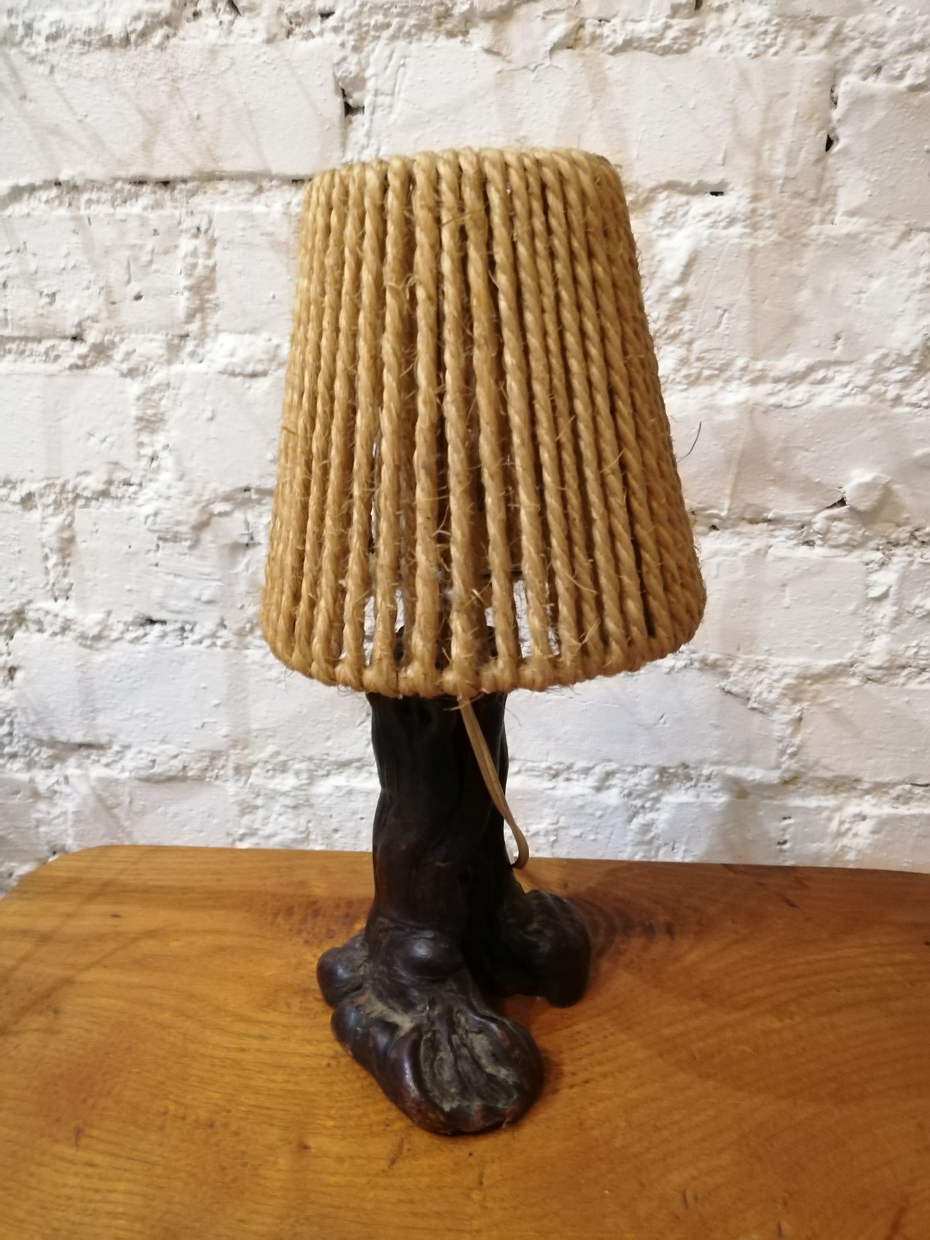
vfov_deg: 67.3
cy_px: 620
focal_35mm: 26
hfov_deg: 53.1
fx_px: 931
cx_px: 465
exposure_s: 1/16.7
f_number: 2.2
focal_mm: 3.81
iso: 640
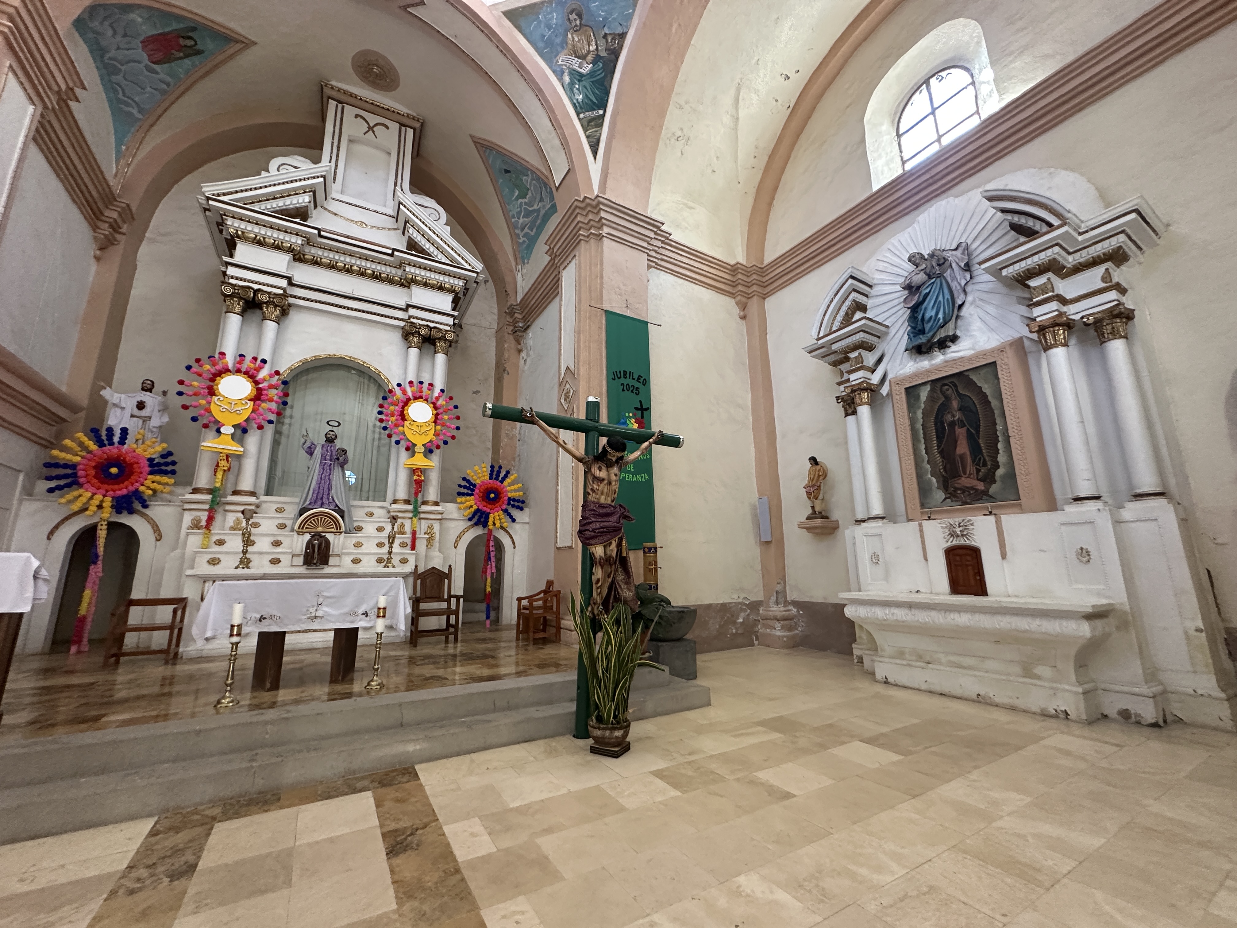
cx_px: 618
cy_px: 464
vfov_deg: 85.7
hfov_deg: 102.1
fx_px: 500
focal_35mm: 14
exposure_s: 1/91
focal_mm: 2.22
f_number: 2.2
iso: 320
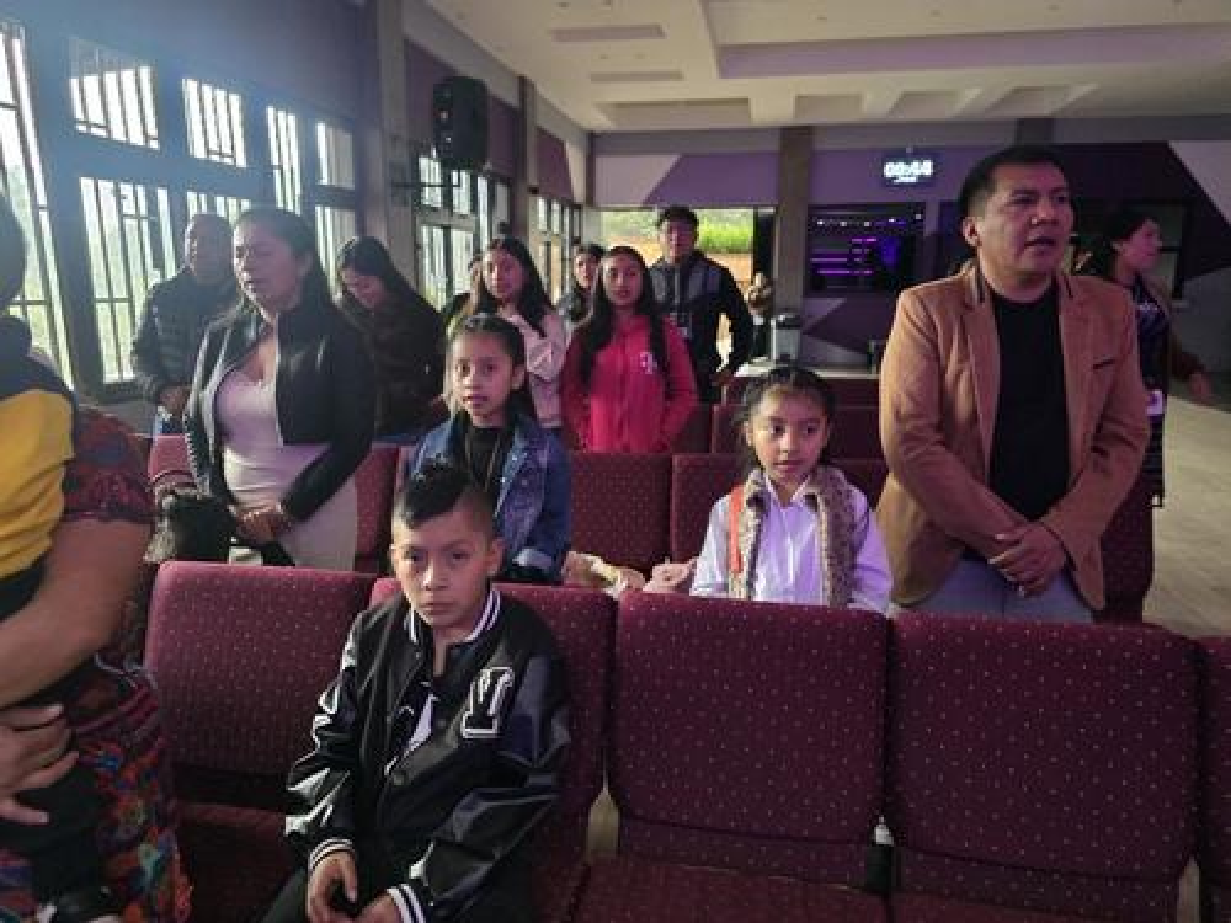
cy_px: 462
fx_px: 818
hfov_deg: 73.9
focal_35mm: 23
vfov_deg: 58.9
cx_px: 616
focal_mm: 6.3
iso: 1600
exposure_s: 1/40
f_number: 1.7
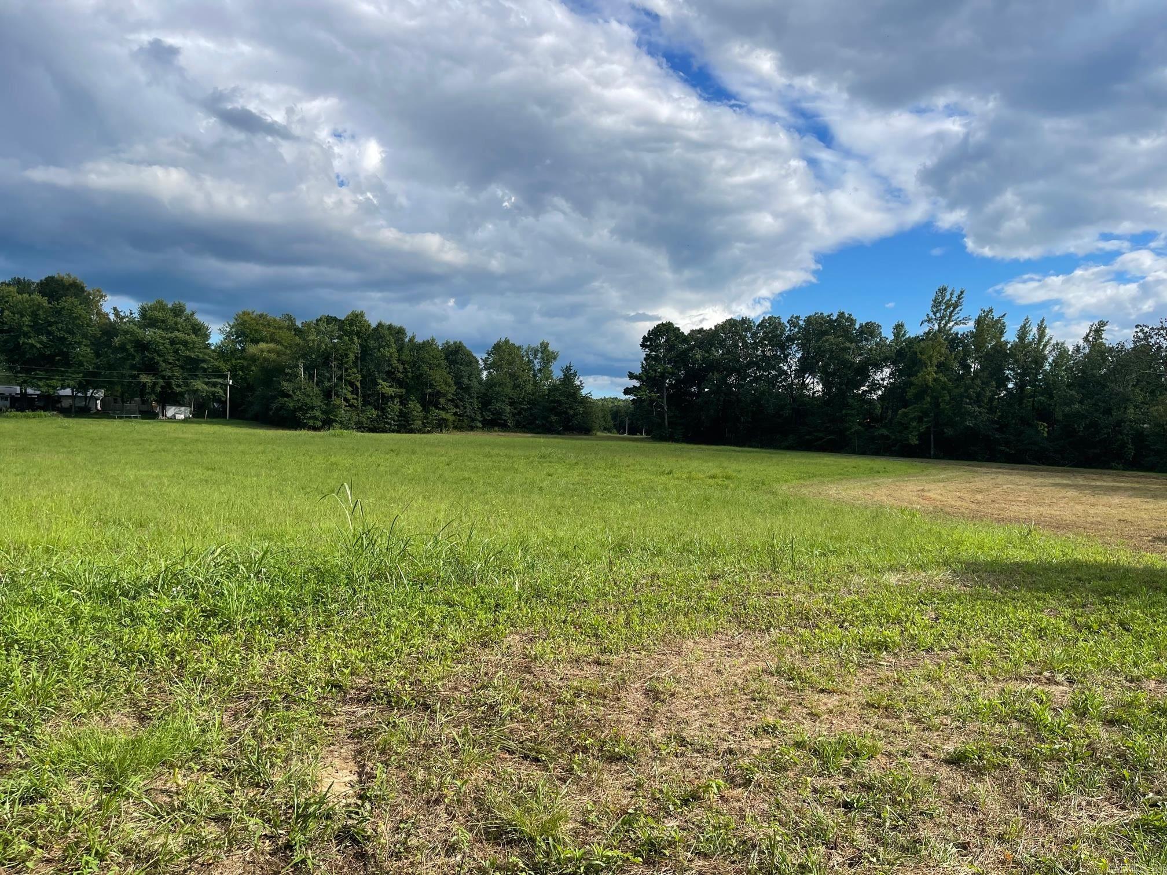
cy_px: 438
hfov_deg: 67.3
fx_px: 877
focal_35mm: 26
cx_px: 584
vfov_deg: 53.1
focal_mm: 5.1
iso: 32
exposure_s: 1/3788
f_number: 1.6
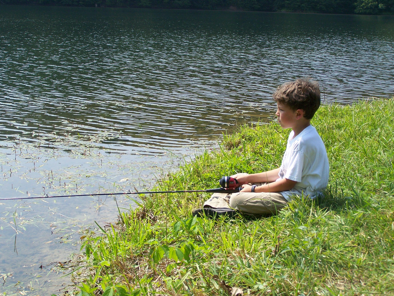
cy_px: 148
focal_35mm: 59
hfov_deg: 32.7
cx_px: 197
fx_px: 672
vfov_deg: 24.8
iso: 80
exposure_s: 1/1000
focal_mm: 9.8
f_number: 3.1
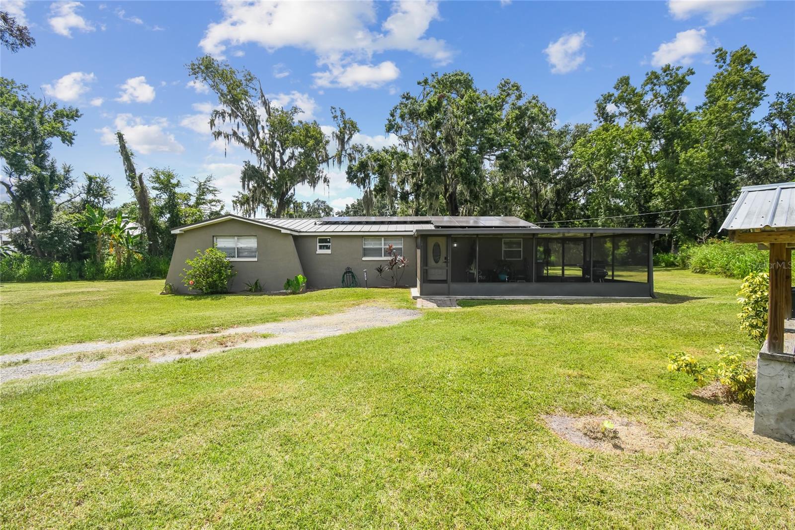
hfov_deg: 100.4
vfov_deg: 77.3
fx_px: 331
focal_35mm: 15
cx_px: 398
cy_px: 265
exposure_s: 1/100
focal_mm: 10
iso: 100
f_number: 7.1
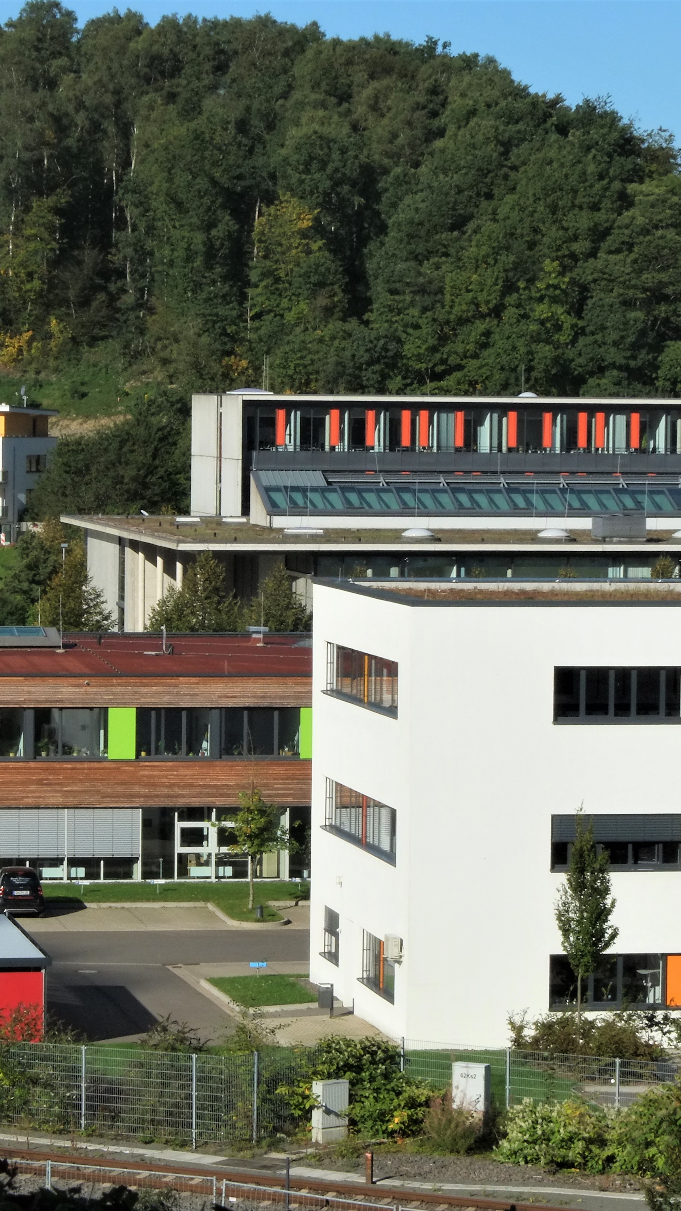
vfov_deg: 16.4
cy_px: 607
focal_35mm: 131
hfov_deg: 9.3
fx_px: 4205
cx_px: 286
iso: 1000
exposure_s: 1/350
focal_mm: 55
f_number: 22
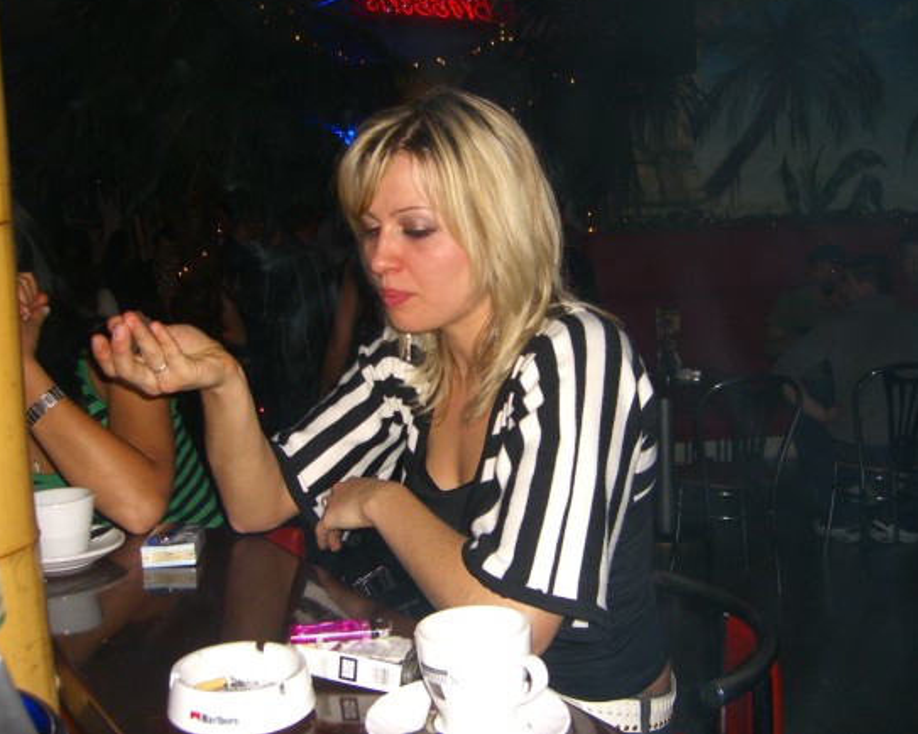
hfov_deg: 44.8
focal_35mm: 41
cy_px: 355
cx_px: 473
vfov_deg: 36.5
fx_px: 1114
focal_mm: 7.9
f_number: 2.8
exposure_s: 1/60
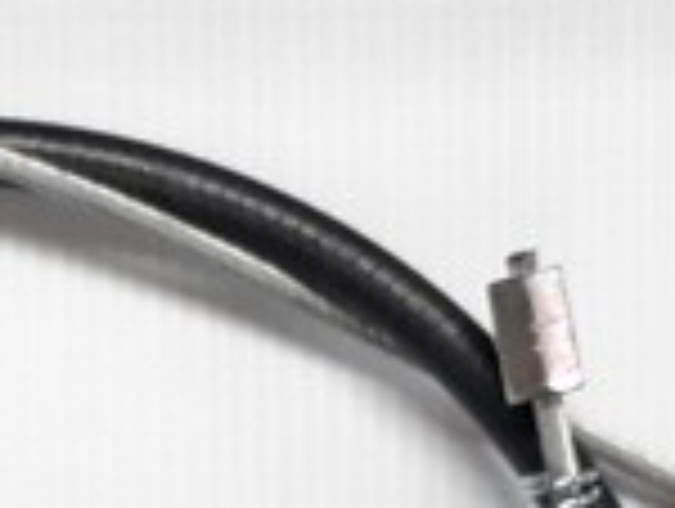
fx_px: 2109
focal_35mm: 108
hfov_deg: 17.1
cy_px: 944
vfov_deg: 12.4
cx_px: -198
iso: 125
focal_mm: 3.6
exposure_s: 1/33
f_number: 1.9
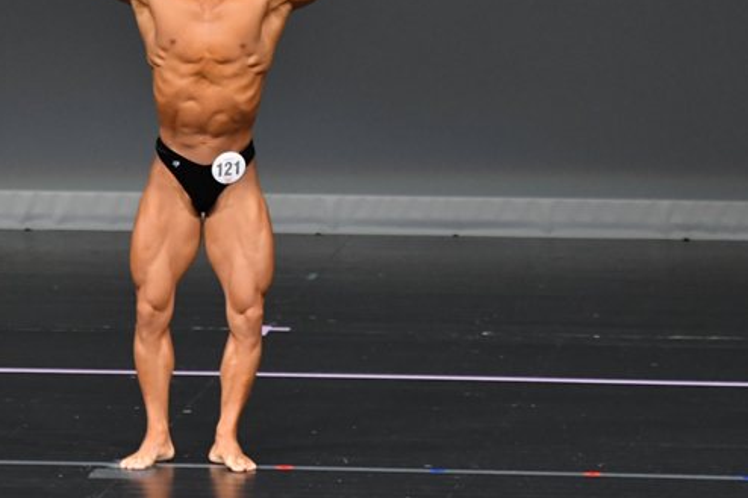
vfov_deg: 2.9
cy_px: 177
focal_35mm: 471
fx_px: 9783
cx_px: 217
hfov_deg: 4.4
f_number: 5.6
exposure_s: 1/400
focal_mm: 200
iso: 4000
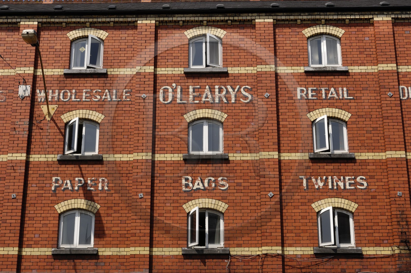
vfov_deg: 22.6
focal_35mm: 60
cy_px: 136
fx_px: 684
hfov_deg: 33.4
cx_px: 206
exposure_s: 1/160
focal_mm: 40
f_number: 11
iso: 100
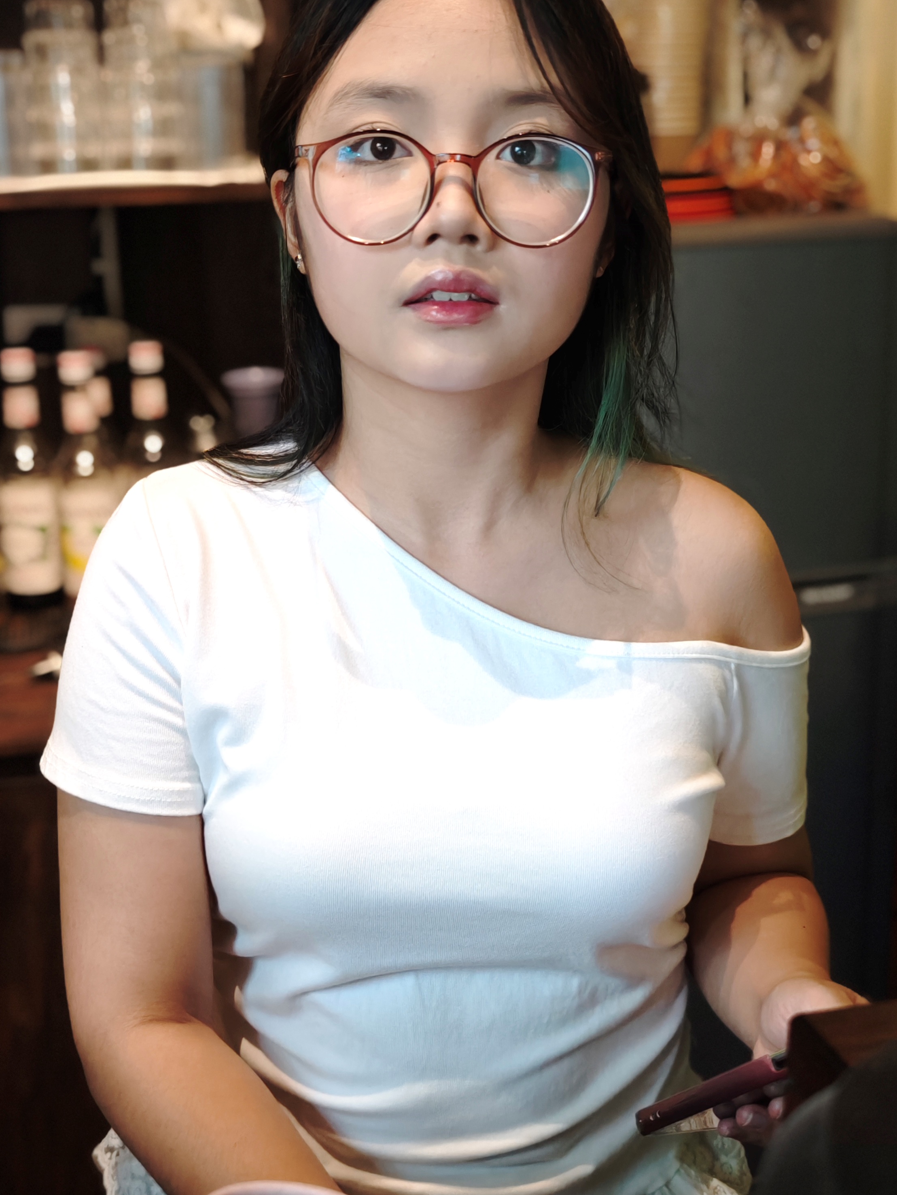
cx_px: 467
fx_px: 1555
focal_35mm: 45
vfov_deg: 42.1
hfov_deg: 32.2
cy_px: 558
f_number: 1.63
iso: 400
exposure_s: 1/50
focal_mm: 8.72
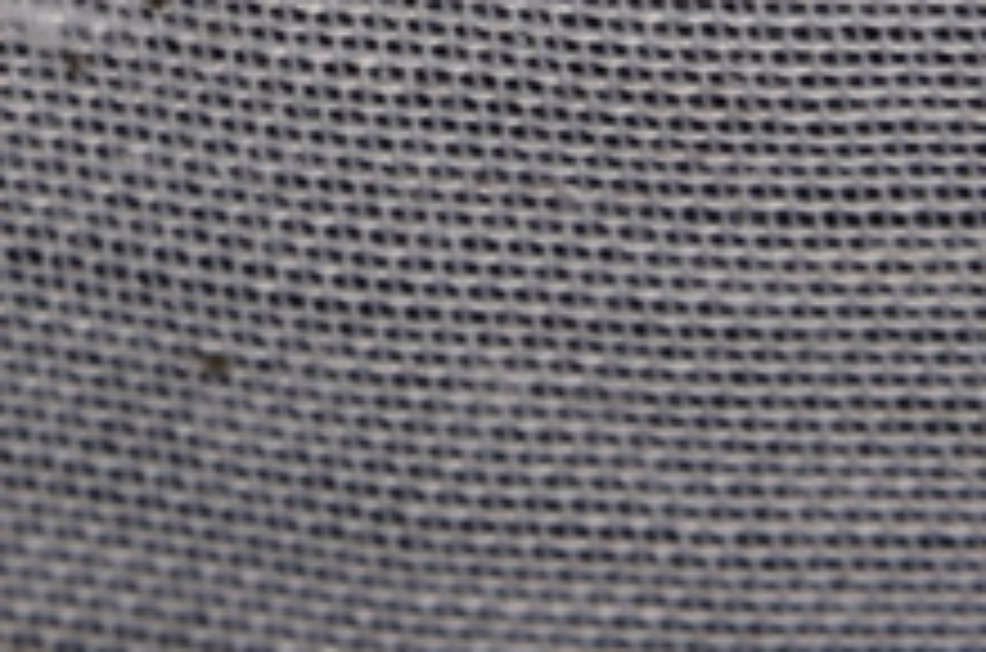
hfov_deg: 4.4
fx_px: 12621
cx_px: -585
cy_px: -499
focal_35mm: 462
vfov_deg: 3.0
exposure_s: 1/60
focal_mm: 85
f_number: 25
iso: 100
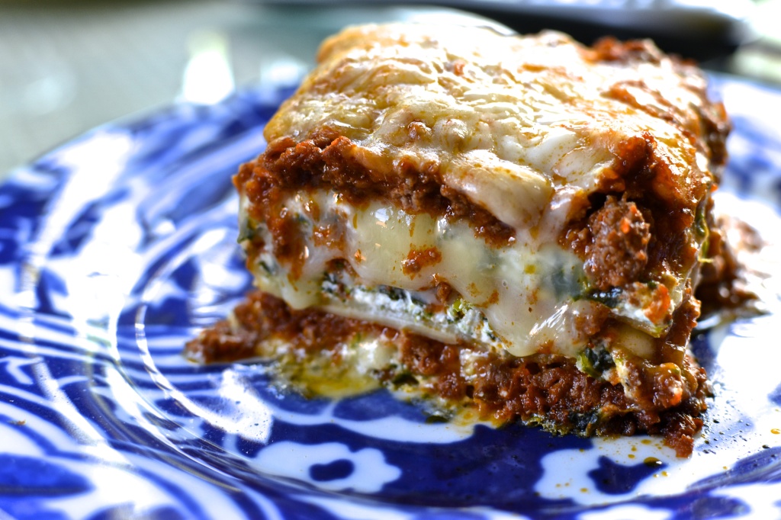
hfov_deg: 37.9
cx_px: 390
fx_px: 1139
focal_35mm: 52
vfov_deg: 25.7
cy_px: 260
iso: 400
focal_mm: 35
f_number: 4.5
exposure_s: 1/50
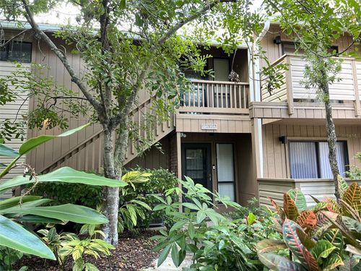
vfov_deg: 53.1
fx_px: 271
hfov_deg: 67.3
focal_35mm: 26
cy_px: 136
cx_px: 180
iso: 64
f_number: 1.5
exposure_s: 1/121
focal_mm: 5.7
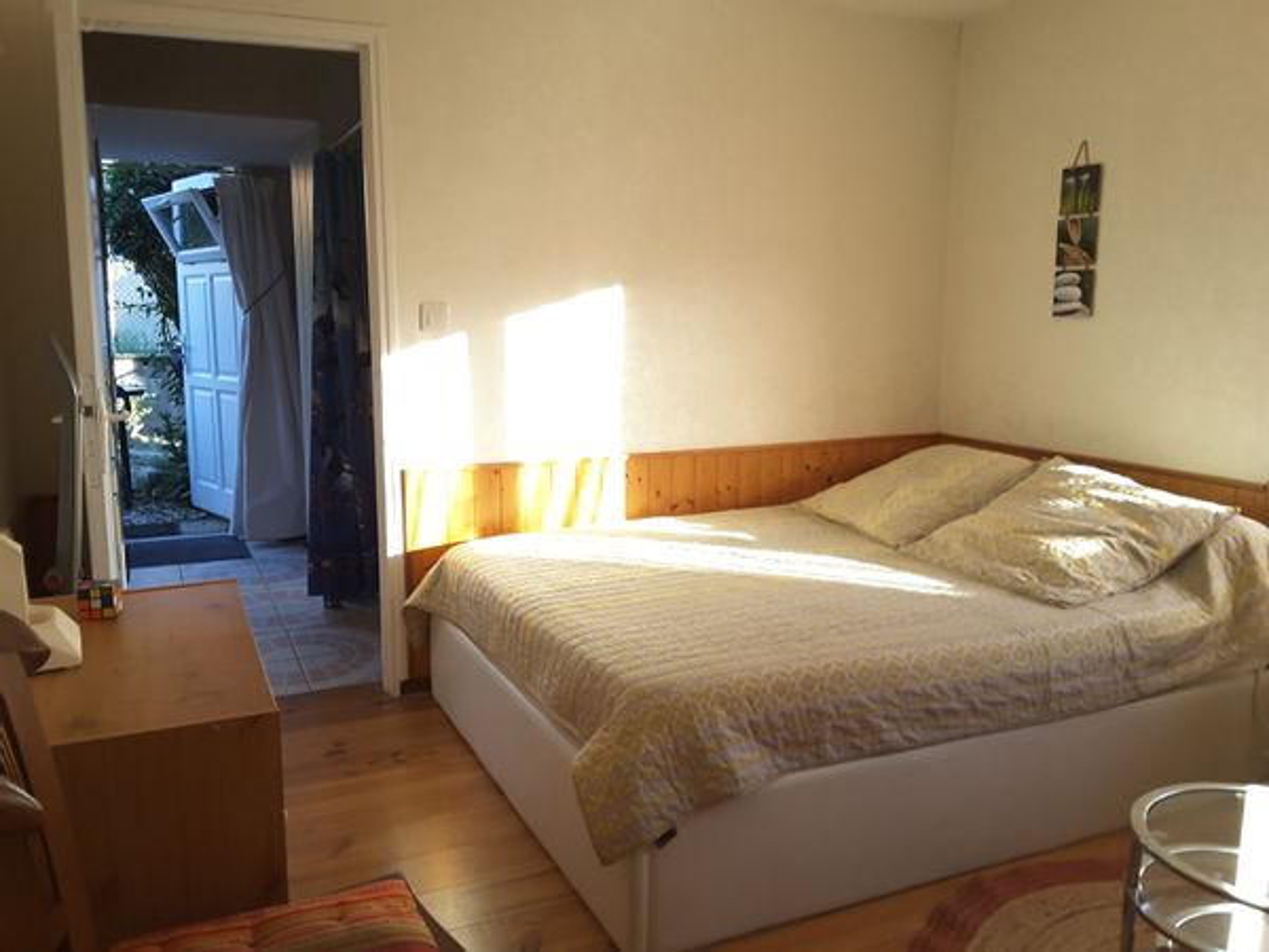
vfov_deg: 45.4
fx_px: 1136
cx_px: 634
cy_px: 476
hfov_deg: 58.4
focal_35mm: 31
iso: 80
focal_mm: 2.9
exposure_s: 1/100
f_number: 1.9
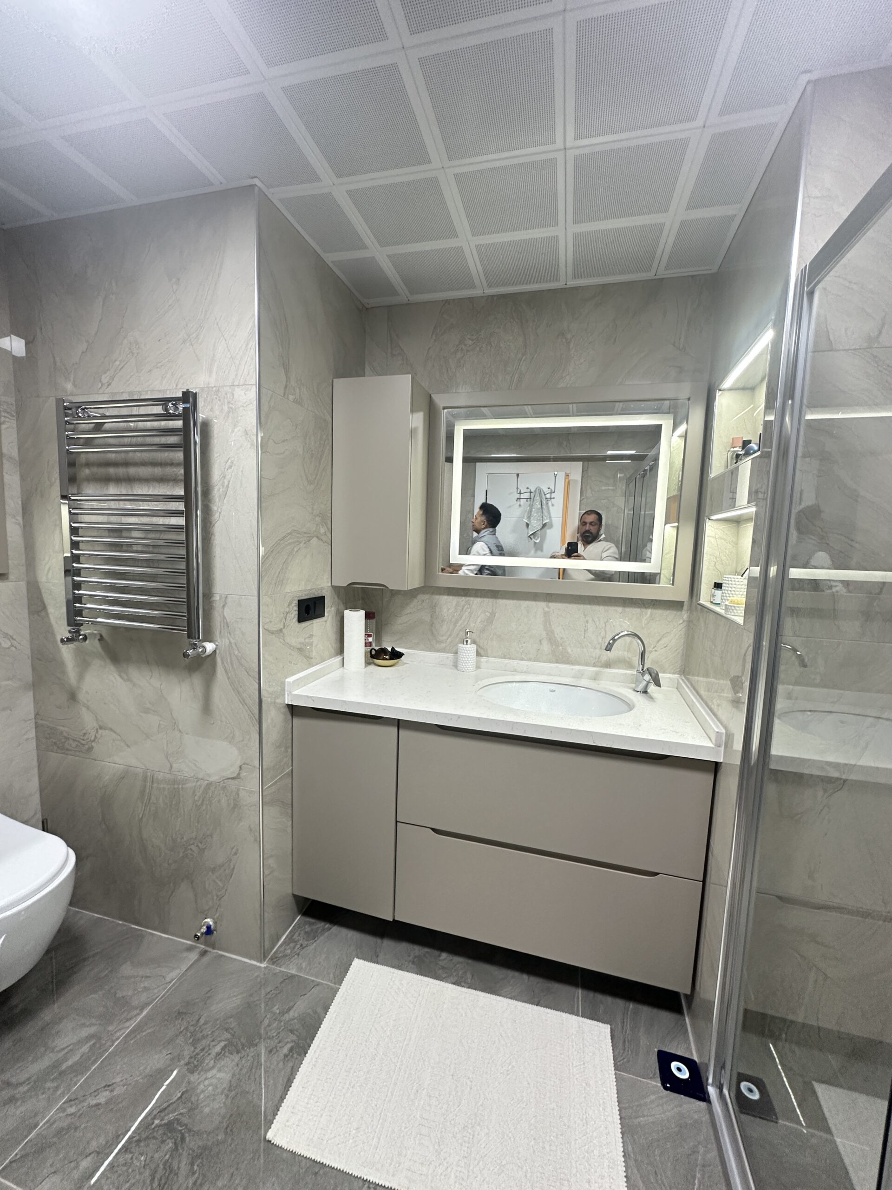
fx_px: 481
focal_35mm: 14
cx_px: 446
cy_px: 595
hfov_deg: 85.7
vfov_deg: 102.1
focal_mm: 2.22
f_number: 2.2
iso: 250
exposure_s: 1/50
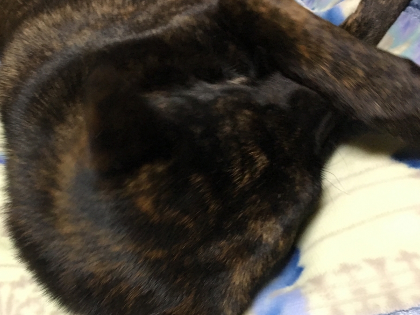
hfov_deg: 48.4
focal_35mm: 38
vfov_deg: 37.4
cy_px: 202
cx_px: 152
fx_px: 461
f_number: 2.2
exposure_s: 1/30
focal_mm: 4.15
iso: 200
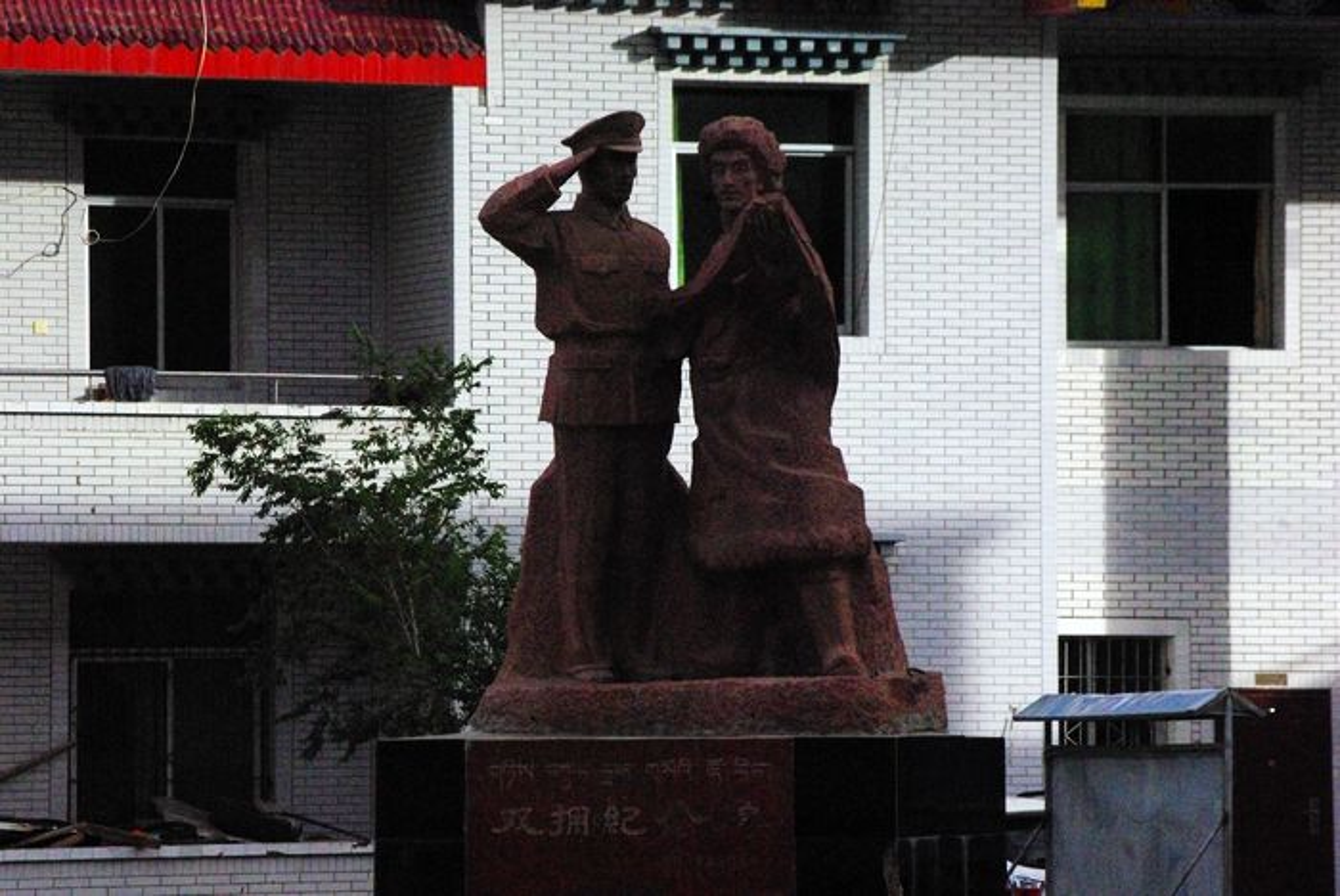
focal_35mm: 207
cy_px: 448
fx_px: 7711
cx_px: 670
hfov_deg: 9.9
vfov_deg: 6.6
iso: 3200
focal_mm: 137.5
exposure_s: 1/1500
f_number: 13
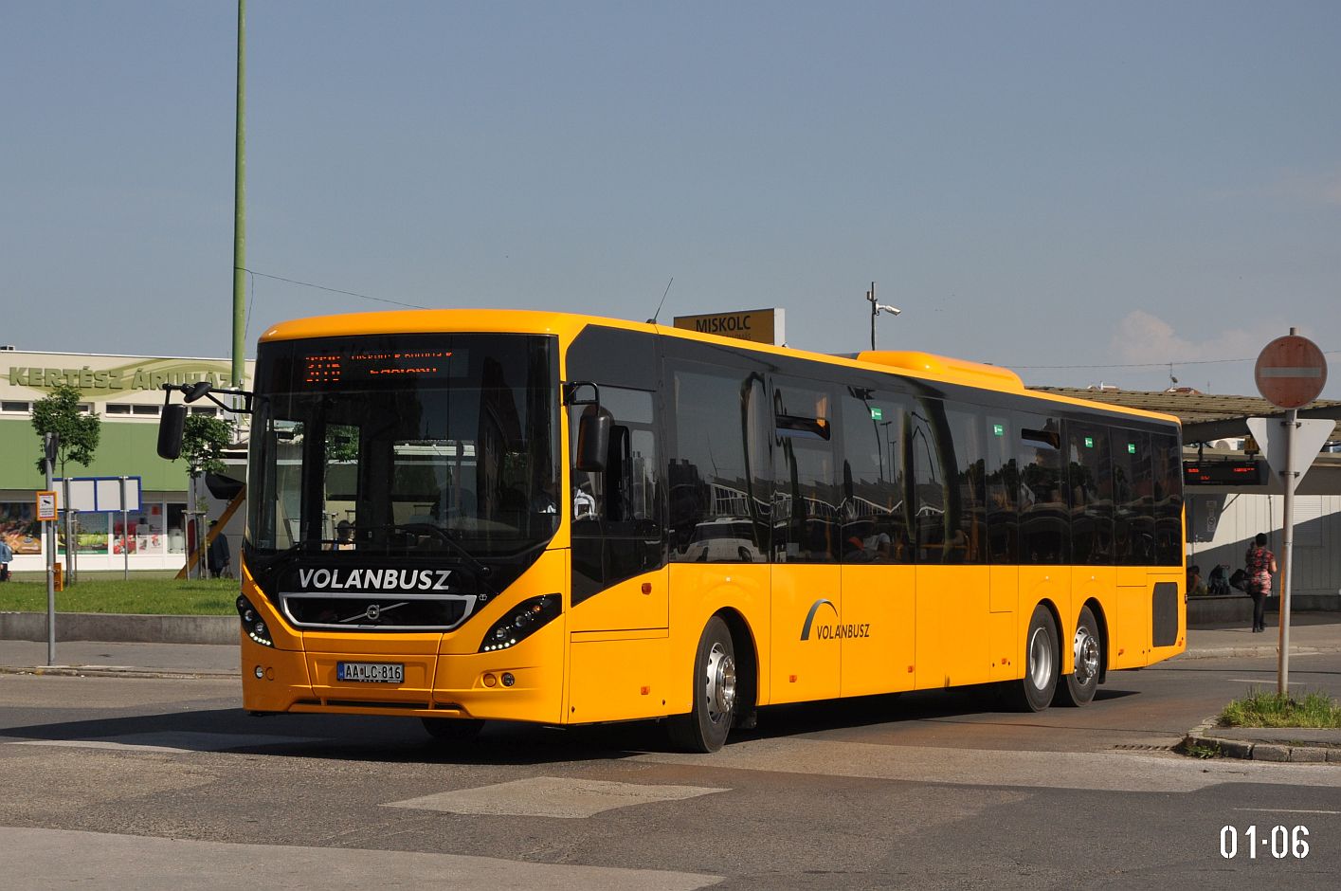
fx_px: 2511
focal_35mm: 68
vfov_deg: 20.1
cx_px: 670
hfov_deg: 29.9
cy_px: 446
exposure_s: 1/1600
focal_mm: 45
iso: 400
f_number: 6.3
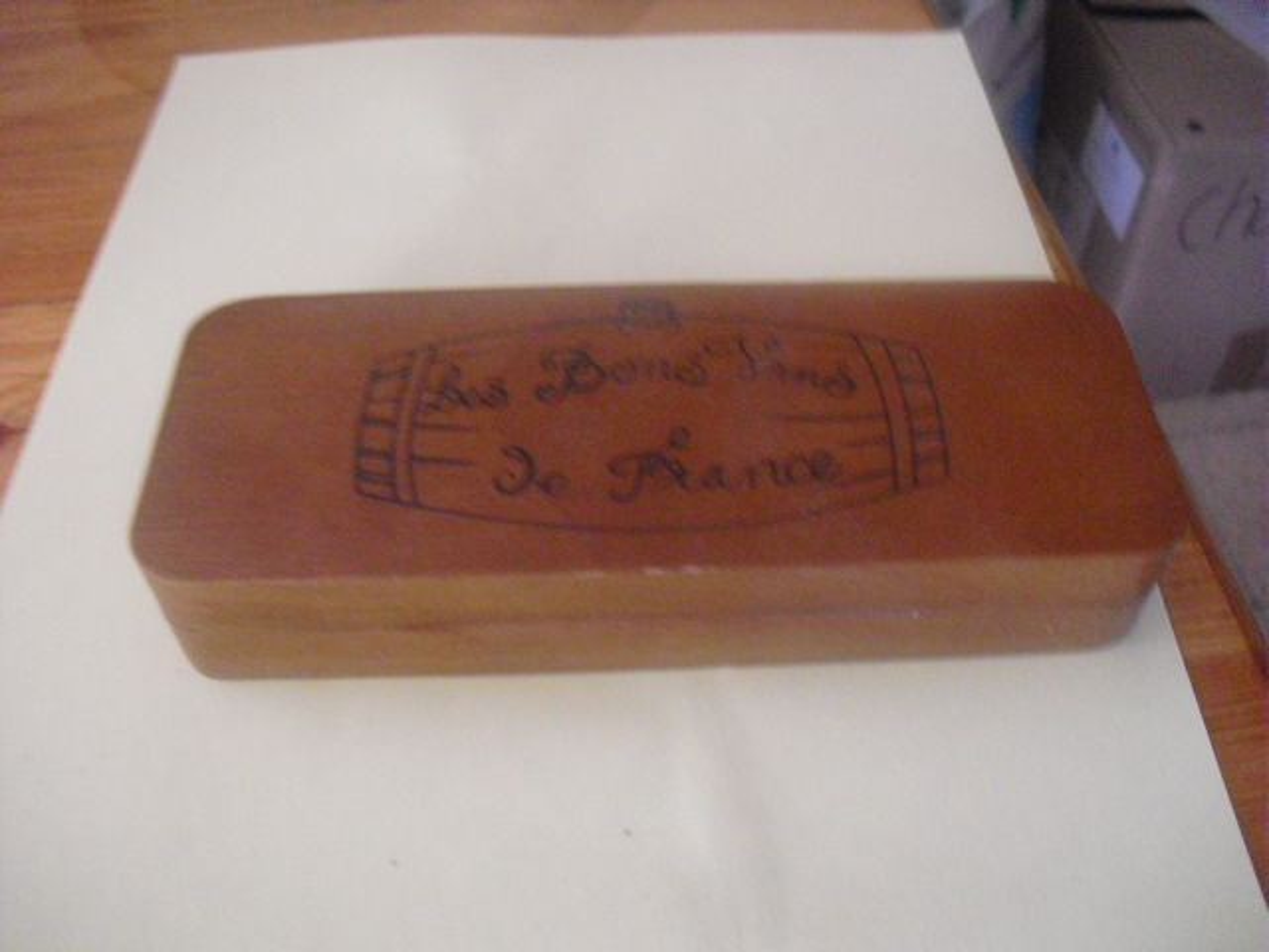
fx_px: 1320
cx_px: 634
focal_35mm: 36
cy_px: 476
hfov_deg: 51.4
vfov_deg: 39.7
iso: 800
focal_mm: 6.3
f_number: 3.1
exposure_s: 1/10
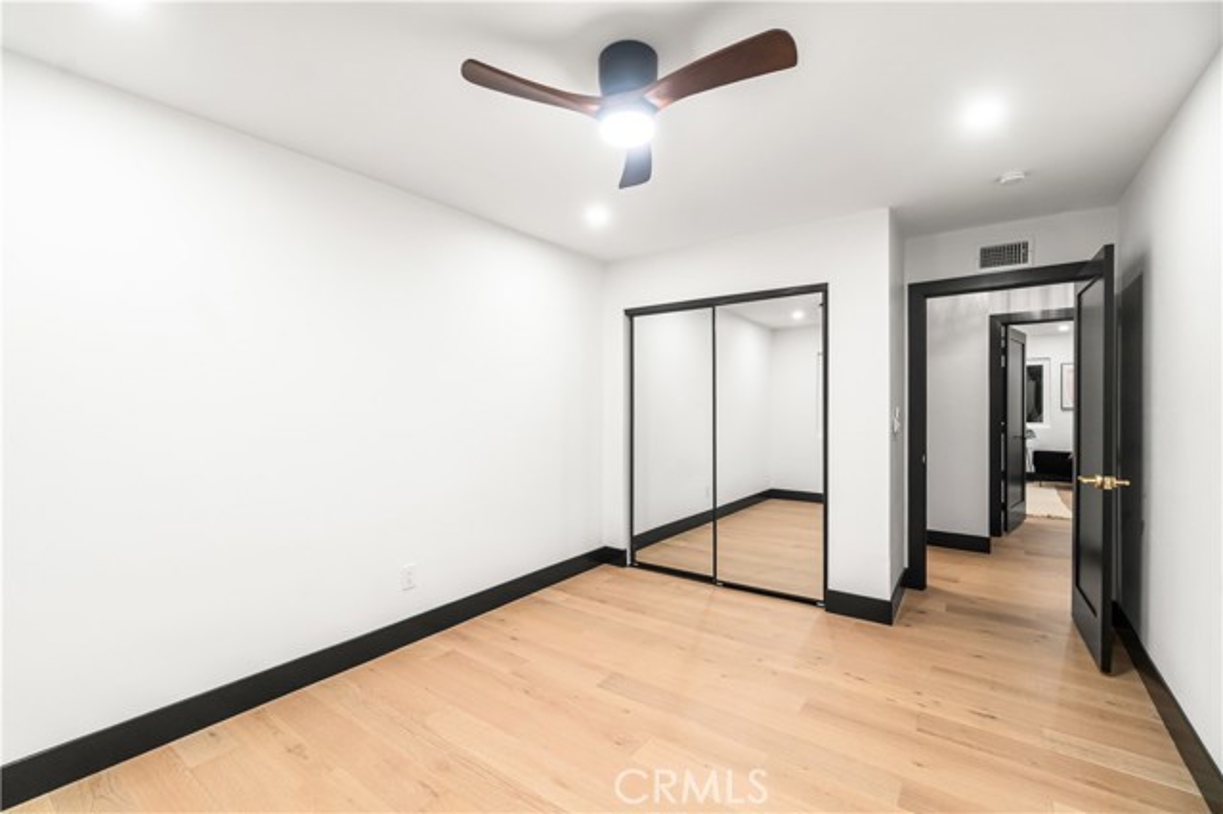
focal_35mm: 15
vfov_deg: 77.3
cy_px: 407
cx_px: 612
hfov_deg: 100.4
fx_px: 509
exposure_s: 1/6
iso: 320
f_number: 7.1
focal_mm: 10
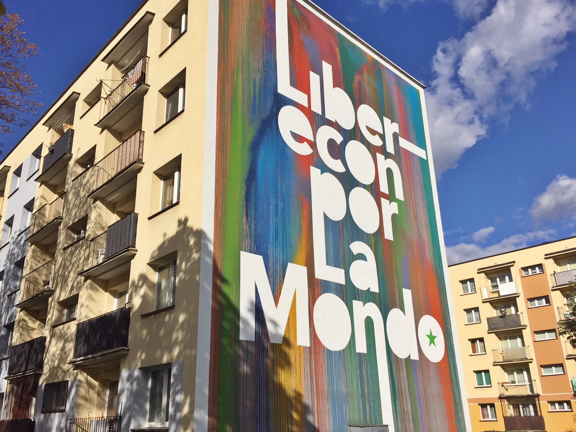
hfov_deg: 61.7
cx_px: 288
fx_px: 483
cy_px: 216
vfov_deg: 48.2
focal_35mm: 29
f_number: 2.2
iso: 32
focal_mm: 4.15
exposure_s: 1/5650
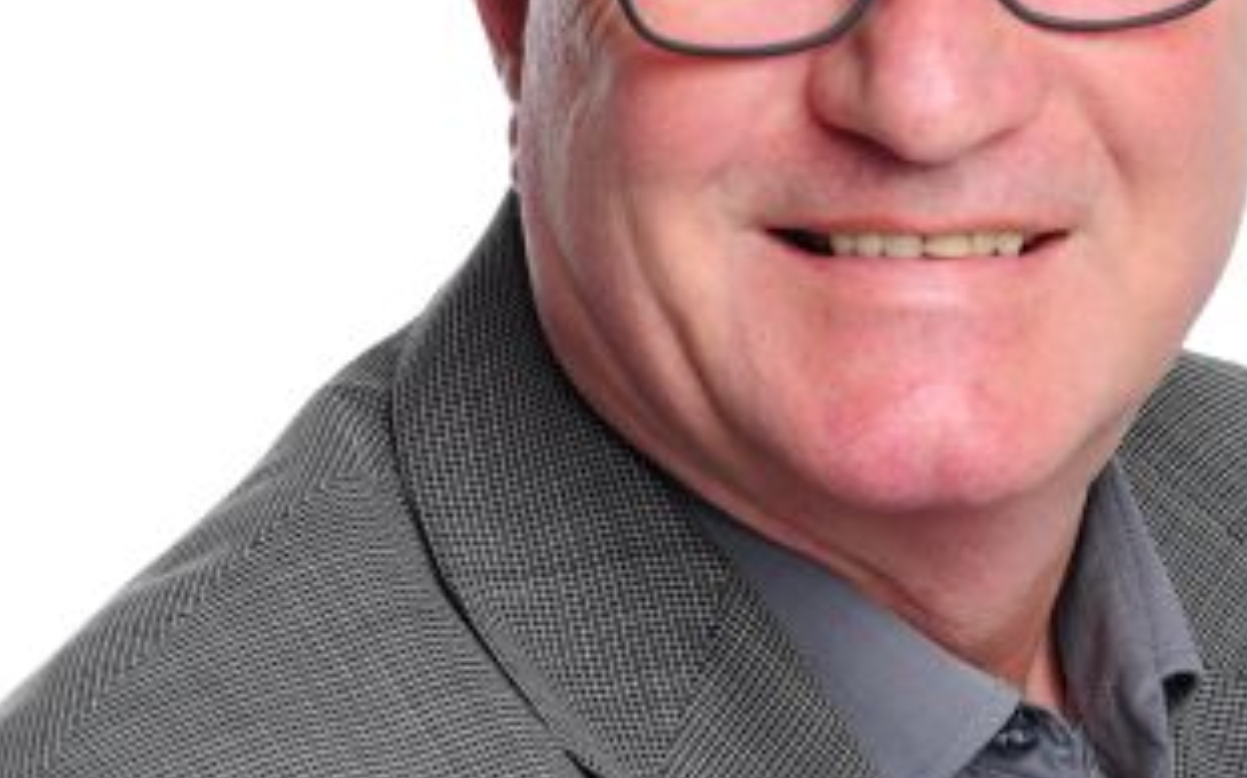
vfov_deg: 8.8
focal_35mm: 148
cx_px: 998
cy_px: 612
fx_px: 5027
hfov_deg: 14.1
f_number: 6.3
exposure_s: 1/200
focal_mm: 40
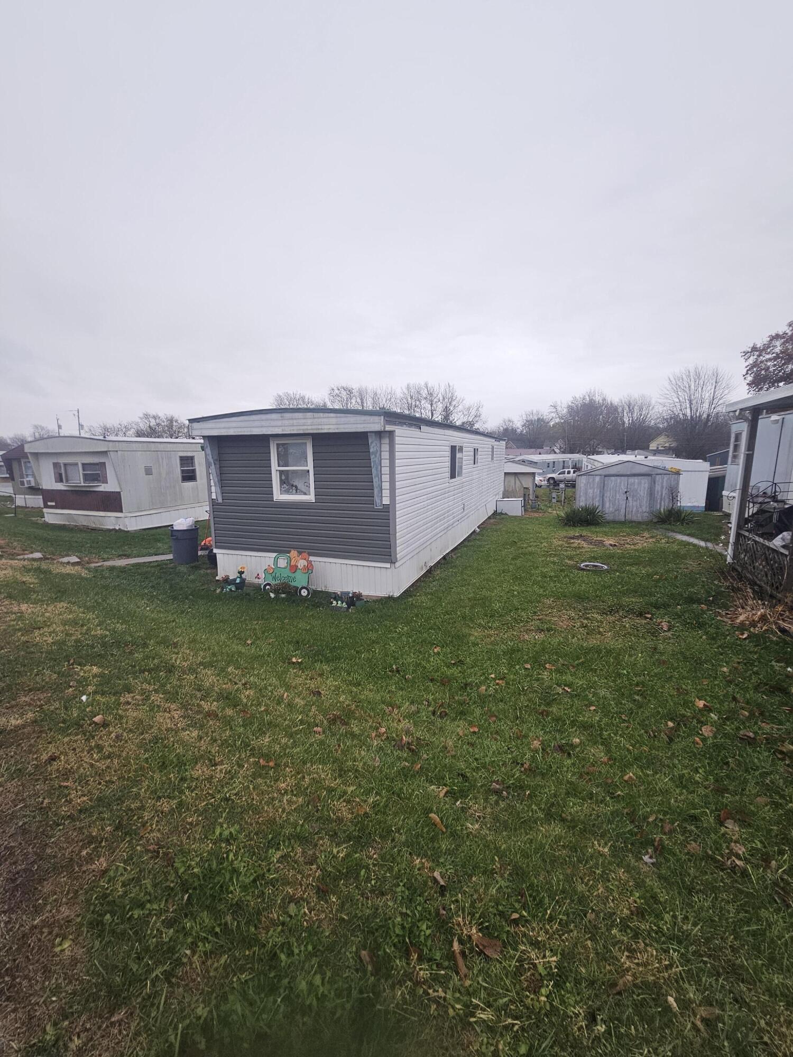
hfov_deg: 89.9
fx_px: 397
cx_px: 396
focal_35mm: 13
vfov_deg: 106.2
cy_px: 528
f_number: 2.2
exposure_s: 1/60
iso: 80
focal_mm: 2.2
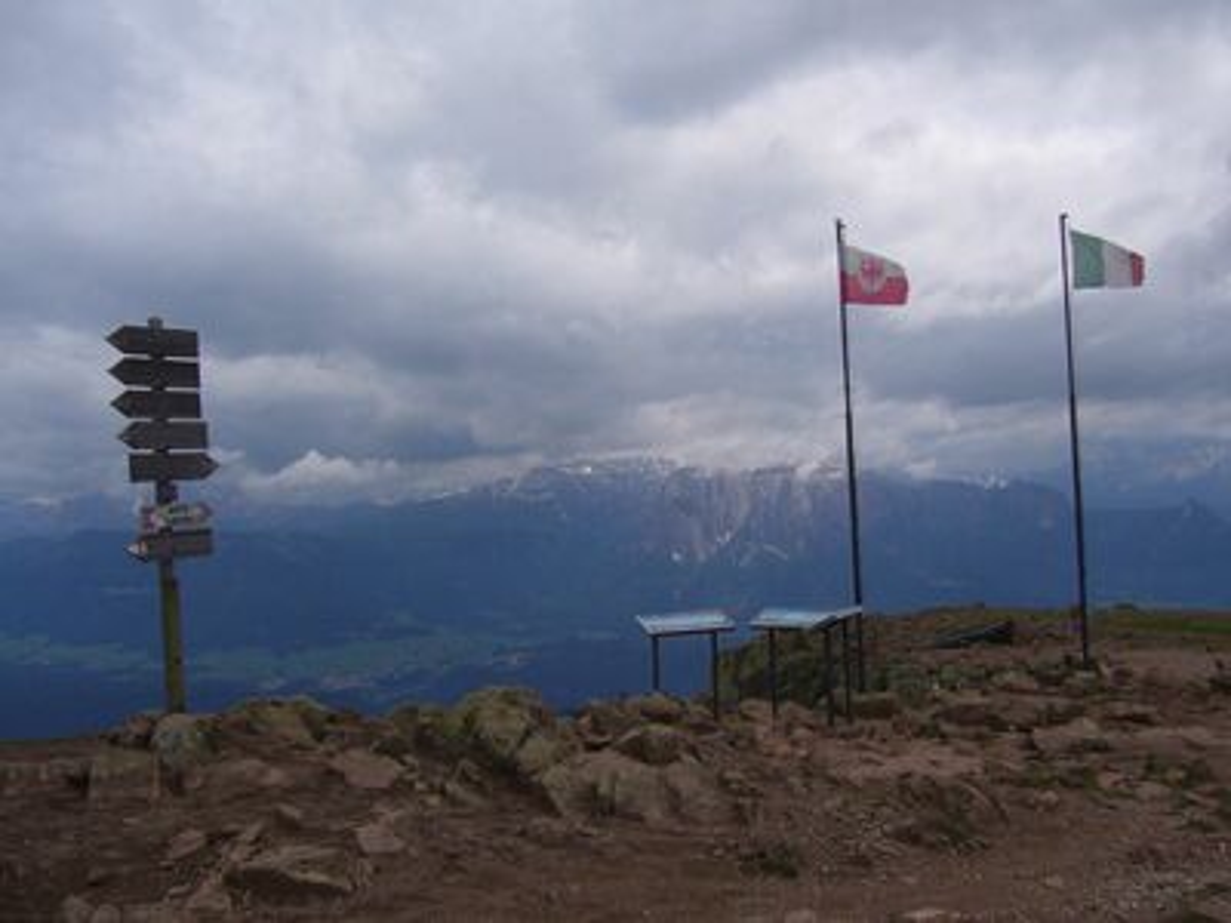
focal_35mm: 35
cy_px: 462
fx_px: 1245
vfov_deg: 40.7
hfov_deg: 52.6
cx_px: 616
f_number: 5.6
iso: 80
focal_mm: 5.8
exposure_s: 1/500
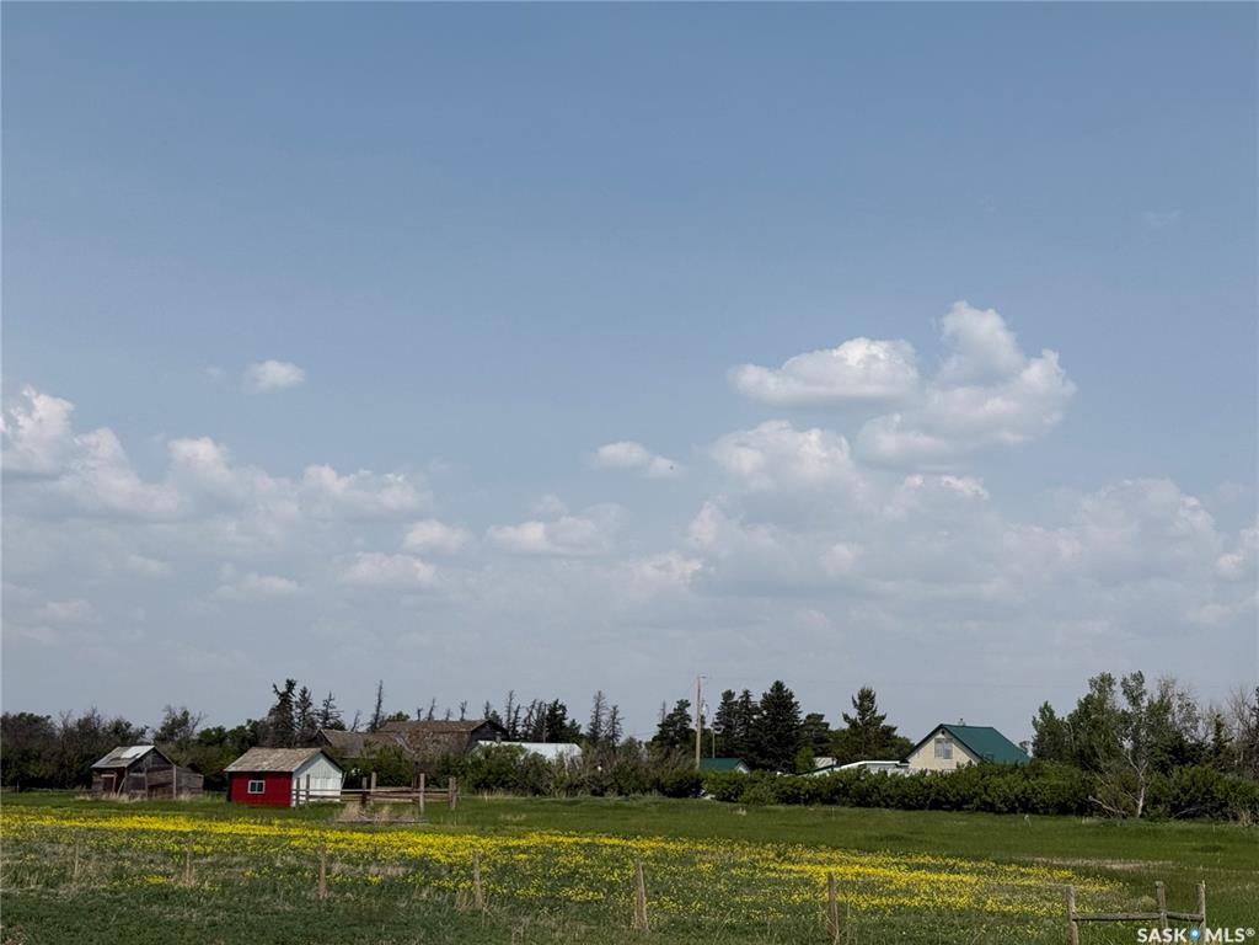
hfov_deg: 39.7
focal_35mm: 48
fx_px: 1746
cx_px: 630
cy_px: 472
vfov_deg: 30.3
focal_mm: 6.76
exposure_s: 1/11364
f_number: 1.78
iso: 64
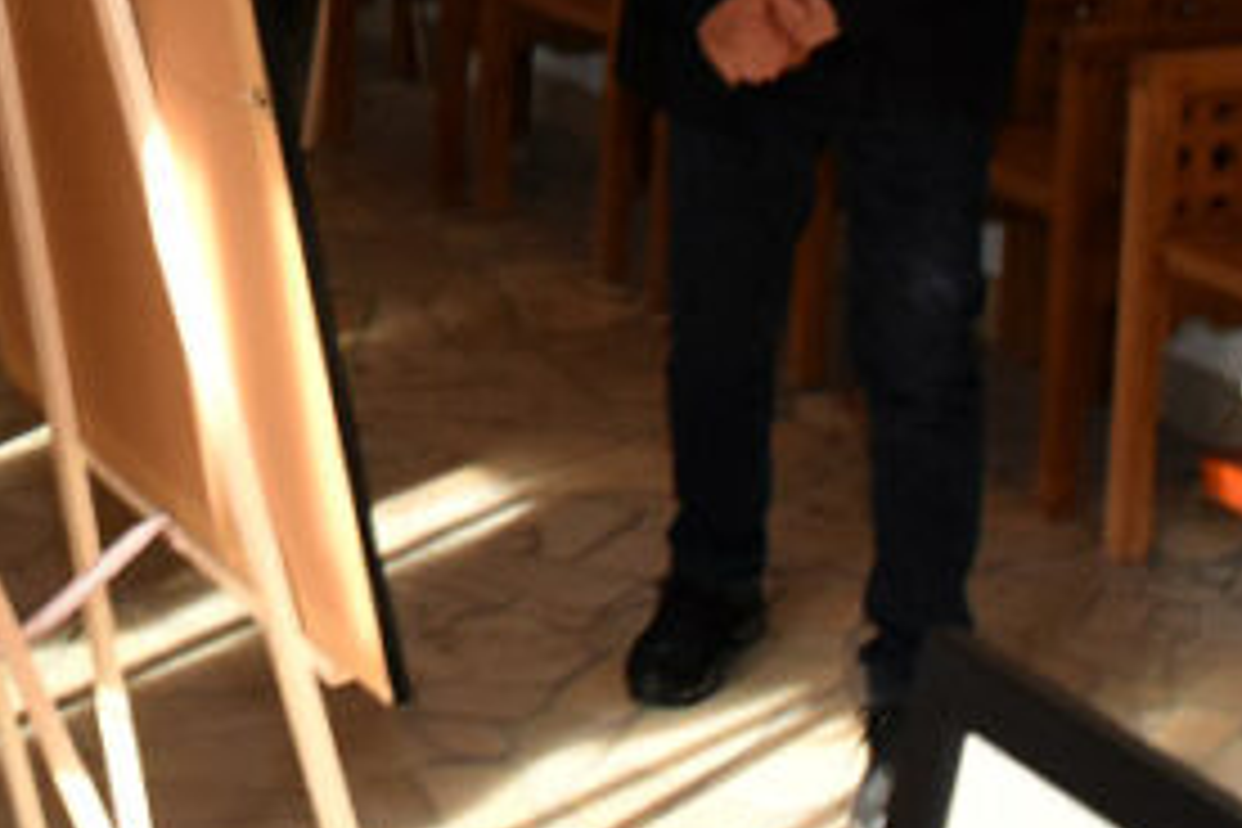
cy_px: -380
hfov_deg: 19.6
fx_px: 3450
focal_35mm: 100
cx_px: -112
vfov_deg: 13.0
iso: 1000
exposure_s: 1/60
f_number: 9
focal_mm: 18
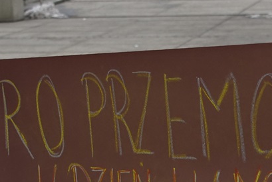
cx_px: 204
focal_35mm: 128
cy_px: 124
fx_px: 969
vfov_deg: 10.7
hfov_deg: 15.9
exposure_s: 1/160
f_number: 4.5
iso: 800
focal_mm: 35
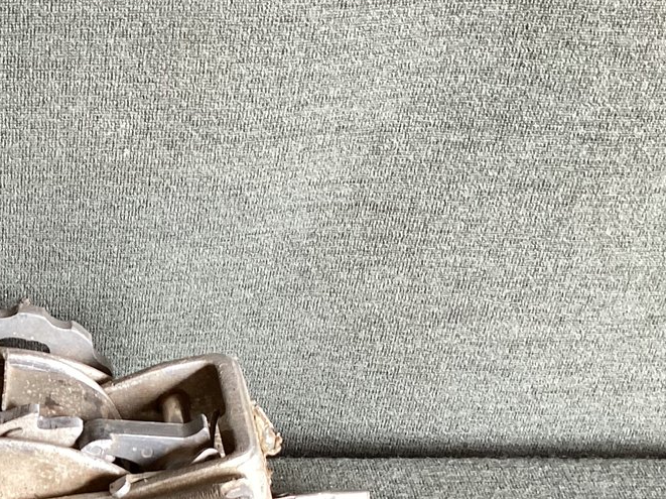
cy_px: 525
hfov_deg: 25.7
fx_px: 1365
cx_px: -33
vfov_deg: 19.9
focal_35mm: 71
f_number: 2.4
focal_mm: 3.3
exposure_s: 1/50
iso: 125
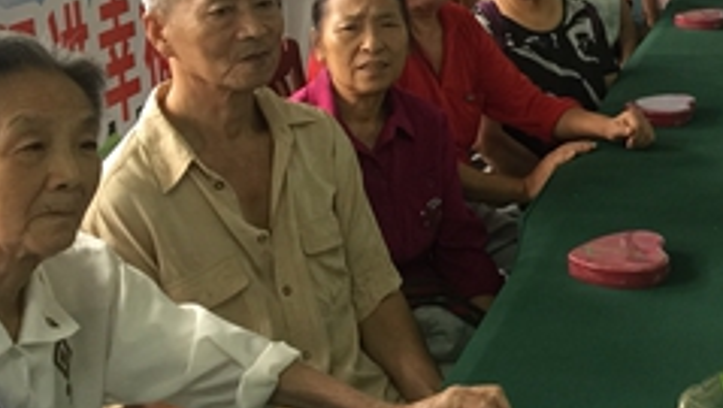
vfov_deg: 18.1
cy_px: 65
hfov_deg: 29.9
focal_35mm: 66
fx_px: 1267
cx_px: 708
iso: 50
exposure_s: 1/17
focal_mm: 4.15
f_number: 2.2
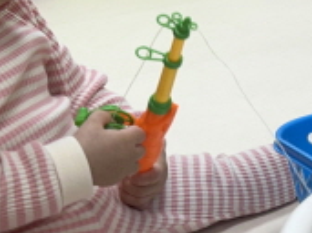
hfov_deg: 17.9
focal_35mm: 101
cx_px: 427
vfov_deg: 14.6
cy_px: 62
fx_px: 910
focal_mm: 6.86
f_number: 1.78
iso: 100
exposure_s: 1/120
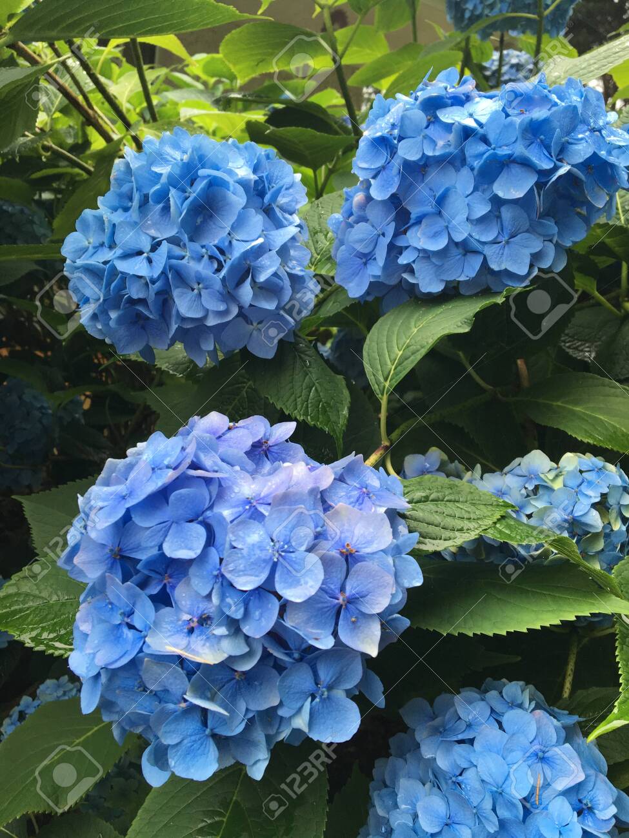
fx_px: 703
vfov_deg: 61.7
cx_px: 314
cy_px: 419
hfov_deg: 48.2
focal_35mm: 29
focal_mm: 4.15
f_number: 2.2
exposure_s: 1/100
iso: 32
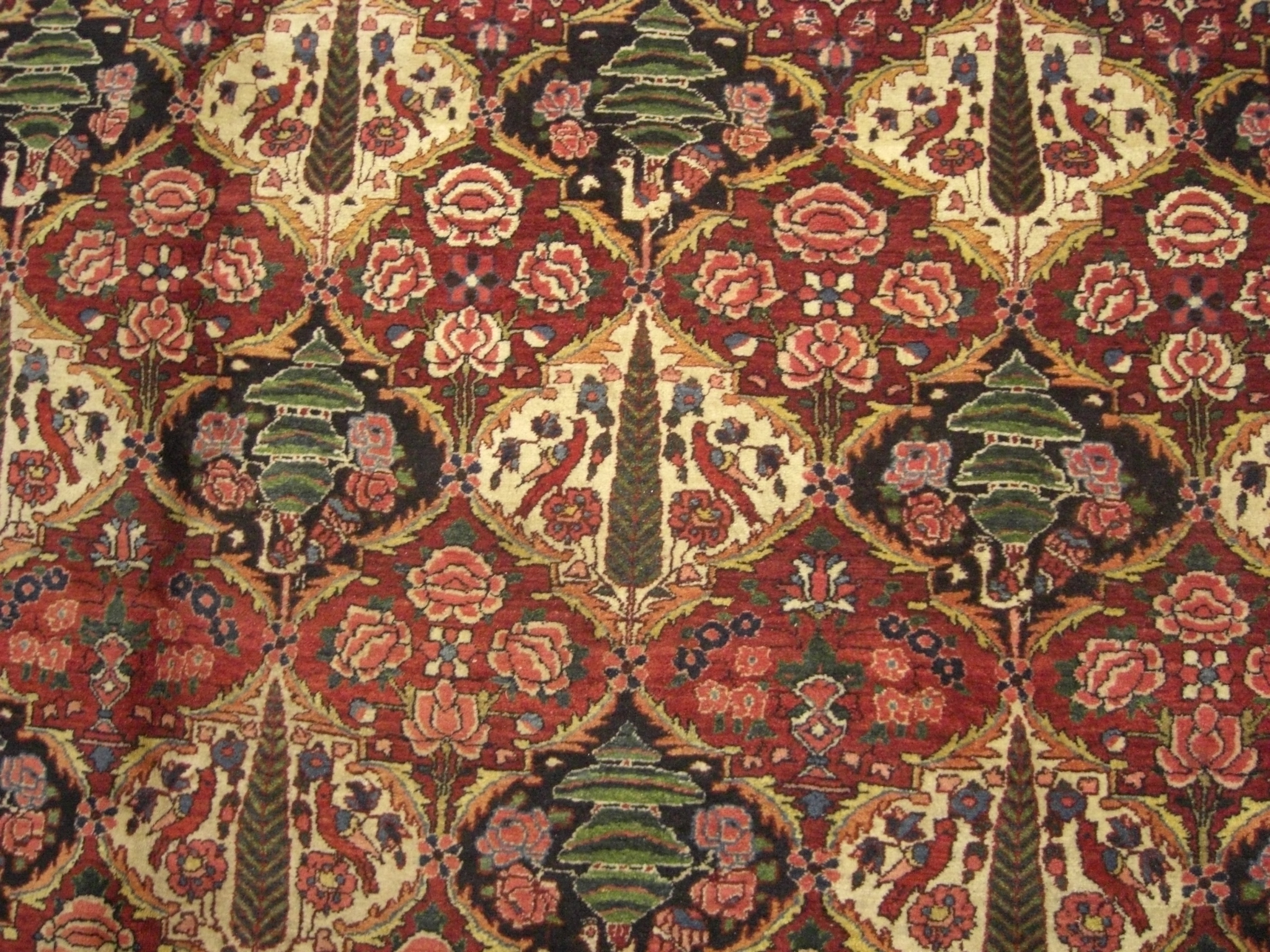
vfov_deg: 37.7
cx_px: 635
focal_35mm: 38
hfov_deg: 49.0
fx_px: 1394
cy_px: 476
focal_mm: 7.9
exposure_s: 1/40
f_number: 2.8
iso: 800
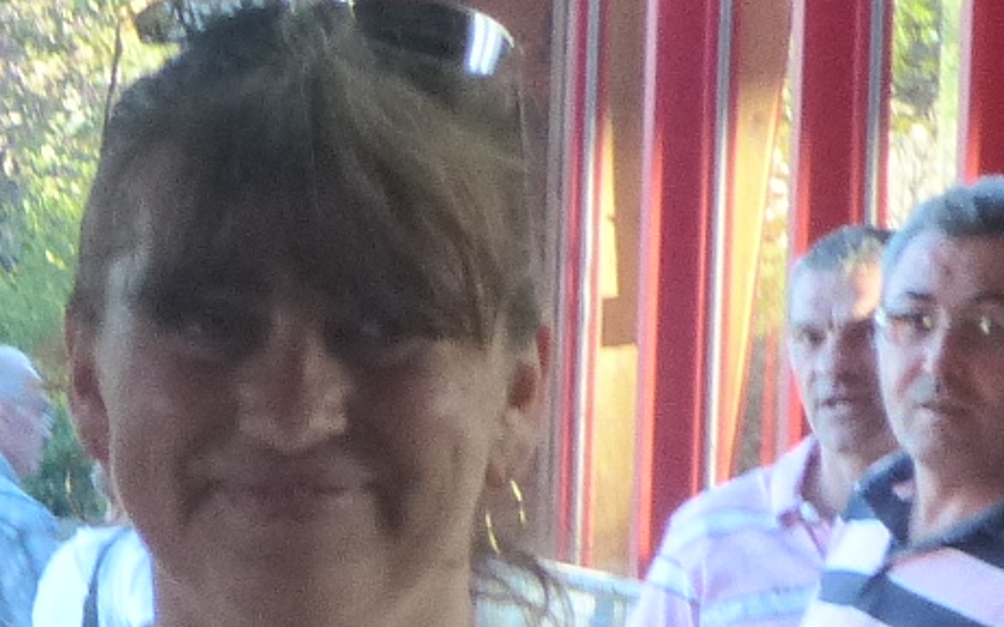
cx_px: -544
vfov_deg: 4.5
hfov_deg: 7.0
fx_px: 8044
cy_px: 784
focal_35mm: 294
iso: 400
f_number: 4
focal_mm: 8.6
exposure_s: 1/60
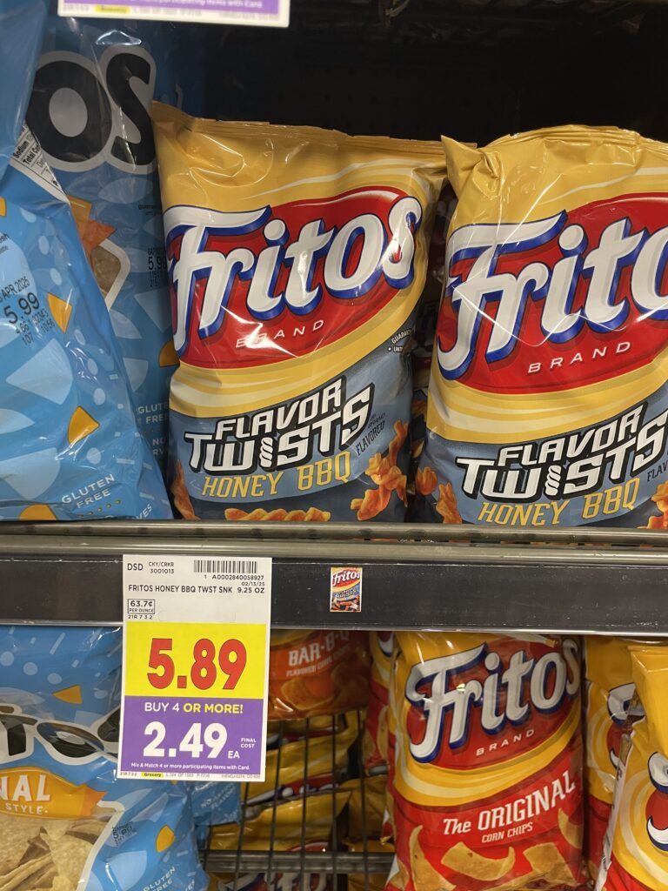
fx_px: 669
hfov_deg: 53.1
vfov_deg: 67.3
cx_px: 334
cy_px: 446
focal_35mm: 26
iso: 160
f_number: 1.6
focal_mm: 4.2
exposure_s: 1/60
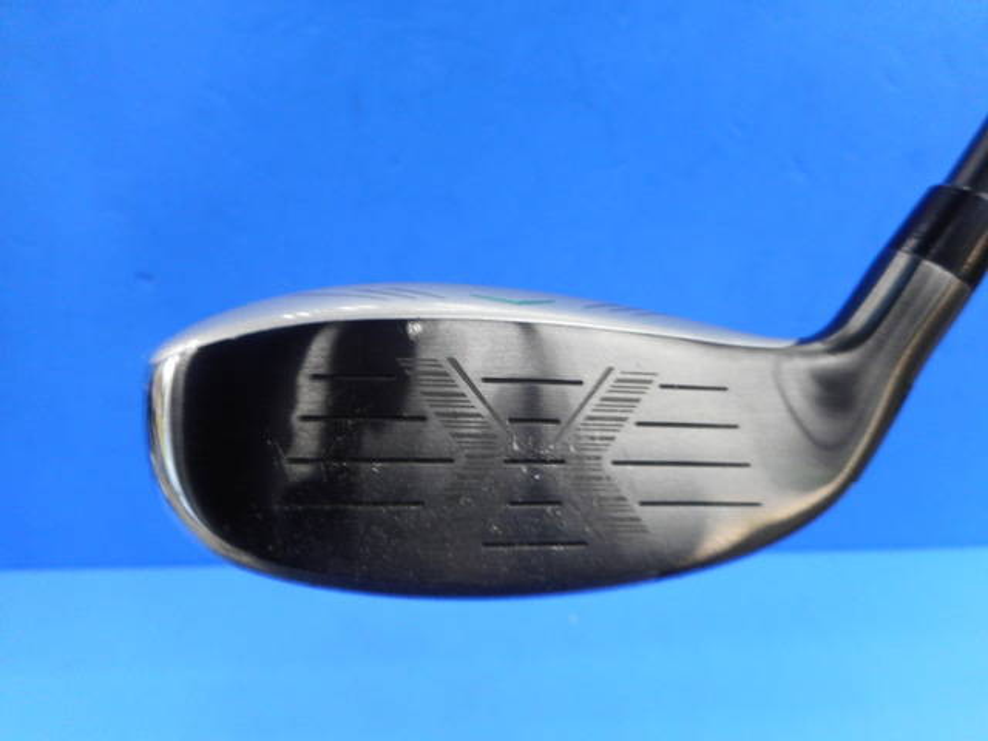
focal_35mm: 25
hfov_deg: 69.4
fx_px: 714
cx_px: 494
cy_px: 370
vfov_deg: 54.9
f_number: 3.7
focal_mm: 4.5
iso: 140
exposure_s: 1/30
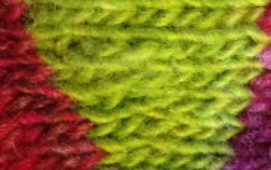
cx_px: 589
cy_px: -49
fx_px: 1529
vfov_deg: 6.3
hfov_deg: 9.3
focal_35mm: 207
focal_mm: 4.28
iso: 250
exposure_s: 1/20
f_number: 2.4
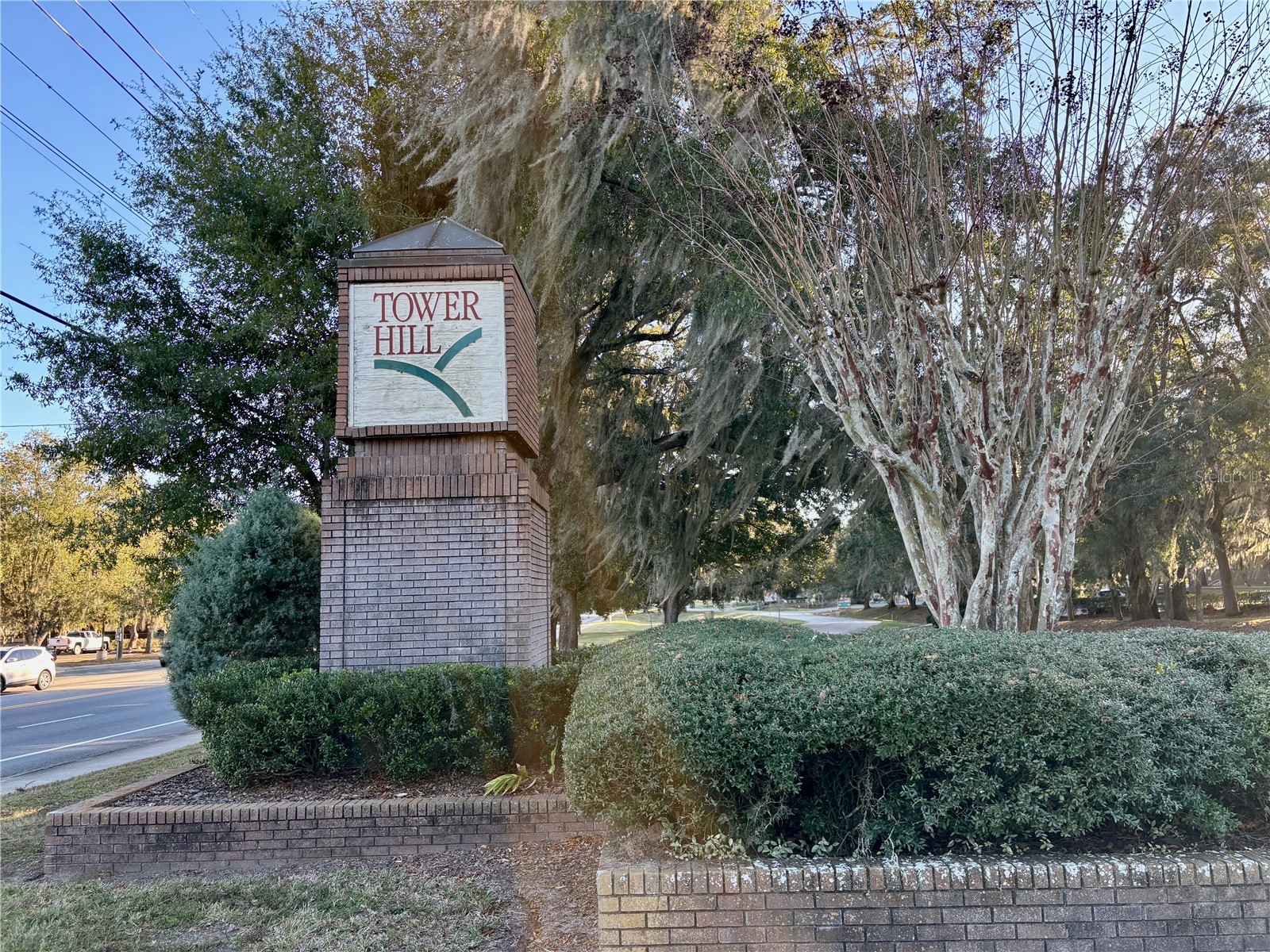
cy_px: 476
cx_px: 635
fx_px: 954
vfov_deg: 53.1
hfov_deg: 67.3
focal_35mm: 26
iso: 50
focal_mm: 5.96
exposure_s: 1/178
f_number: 1.6
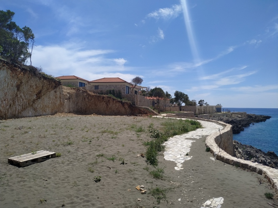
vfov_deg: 56.8
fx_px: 193
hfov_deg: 71.6
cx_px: 139
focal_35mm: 24
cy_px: 104
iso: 100
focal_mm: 3.94
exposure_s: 1/4096
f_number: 1.9
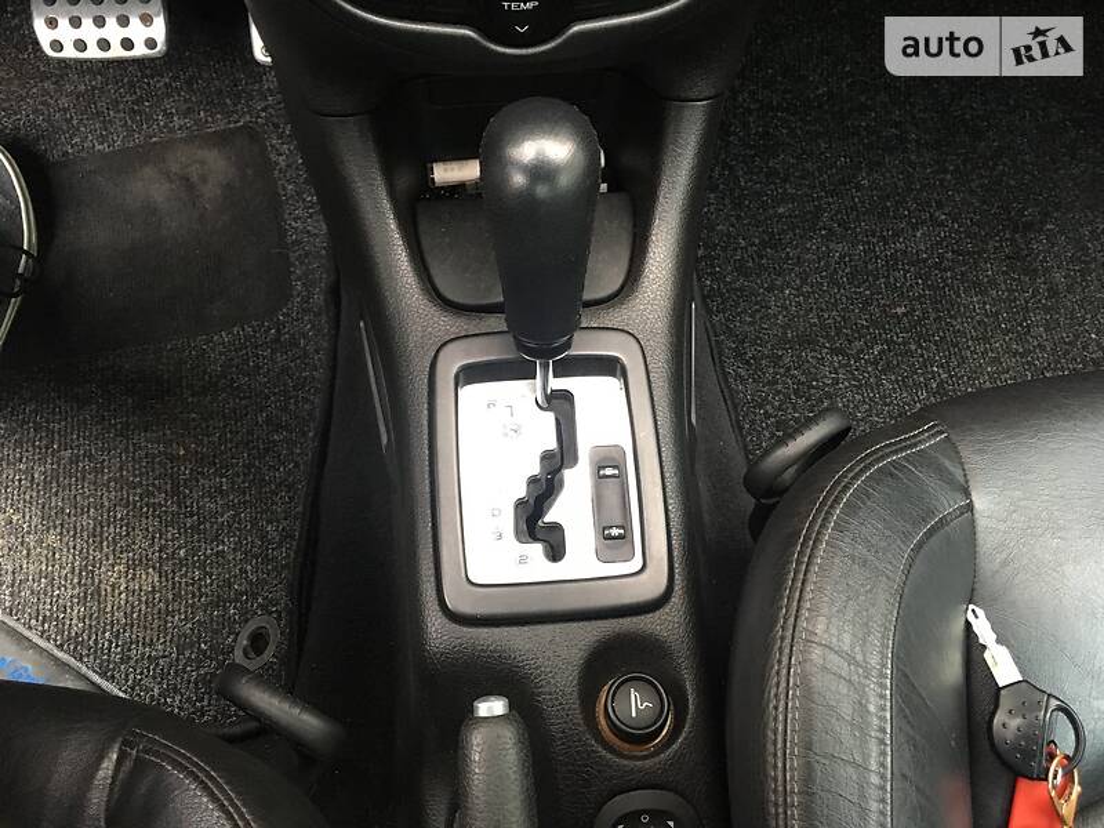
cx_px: 552
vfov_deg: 48.2
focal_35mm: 29
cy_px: 414
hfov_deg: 61.7
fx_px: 925
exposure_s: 1/25
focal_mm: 4.2
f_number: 2.2
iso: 200
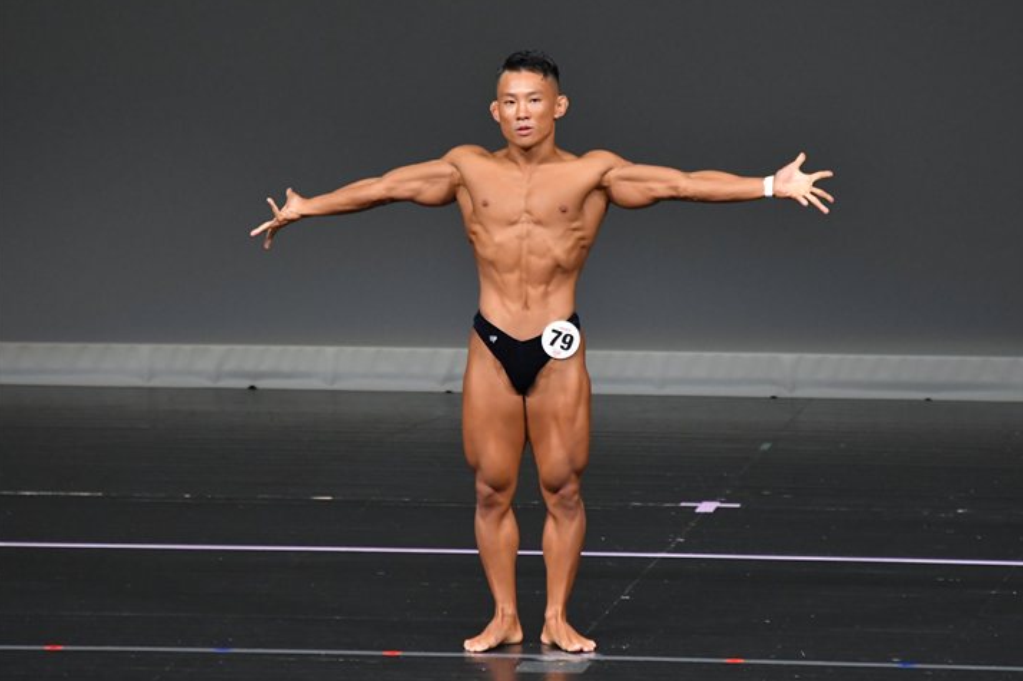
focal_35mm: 407
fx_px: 11557
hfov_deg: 5.1
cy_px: 330
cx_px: 548
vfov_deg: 3.4
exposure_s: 1/400
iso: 4000
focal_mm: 250
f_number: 5.6
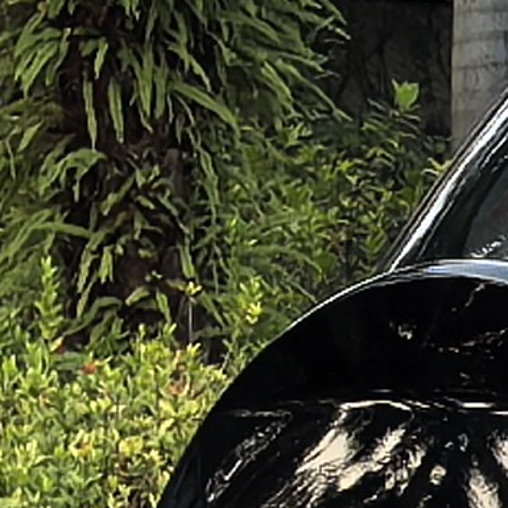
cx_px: 1717
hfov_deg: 4.3
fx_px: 6409
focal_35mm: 386
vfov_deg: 4.5
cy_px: 270
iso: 50
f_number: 2
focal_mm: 6.98
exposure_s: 1/166
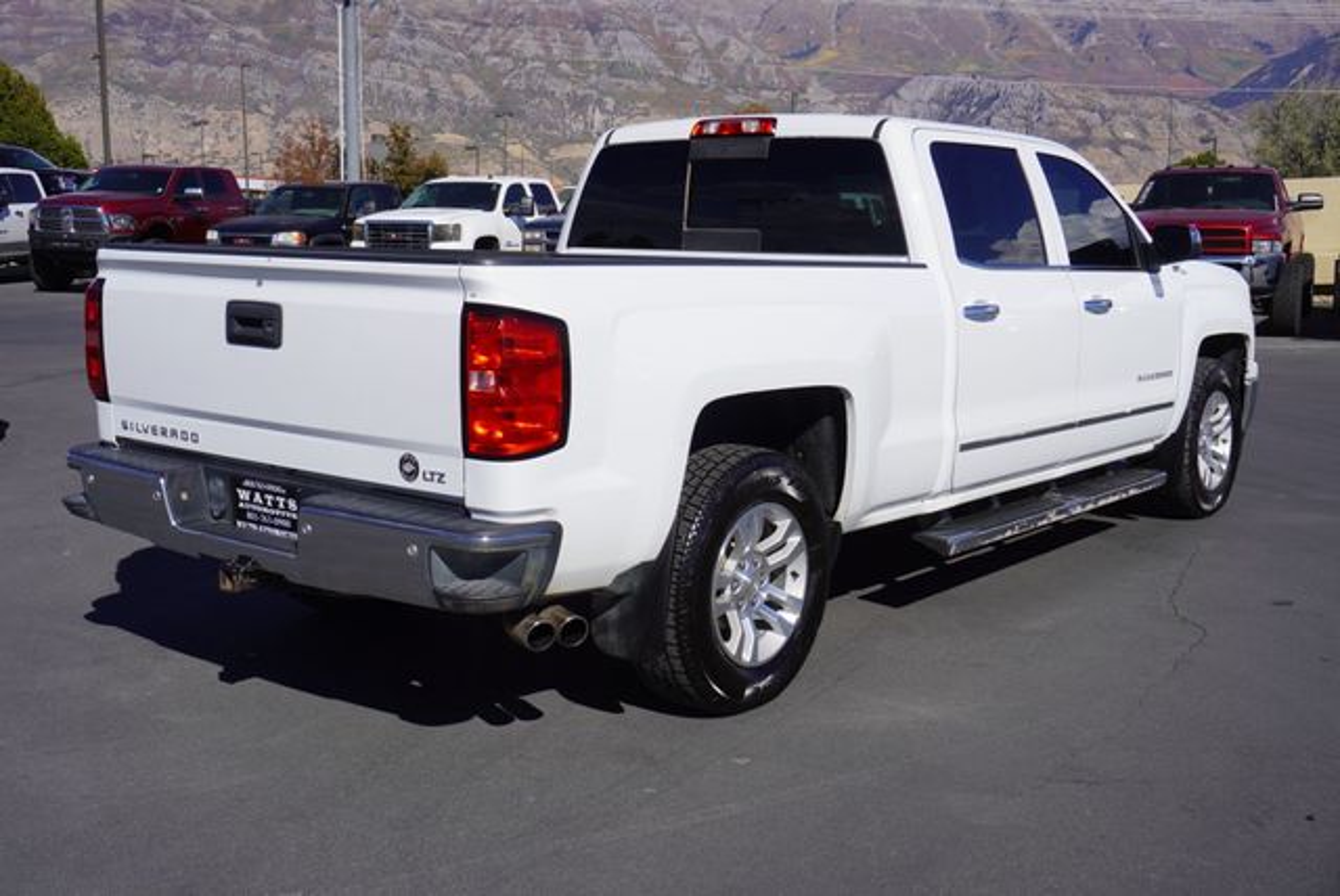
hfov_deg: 47.9
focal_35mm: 40
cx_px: 670
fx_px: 1509
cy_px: 448
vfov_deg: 33.1
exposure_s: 1/320
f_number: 11
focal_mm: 27
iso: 100
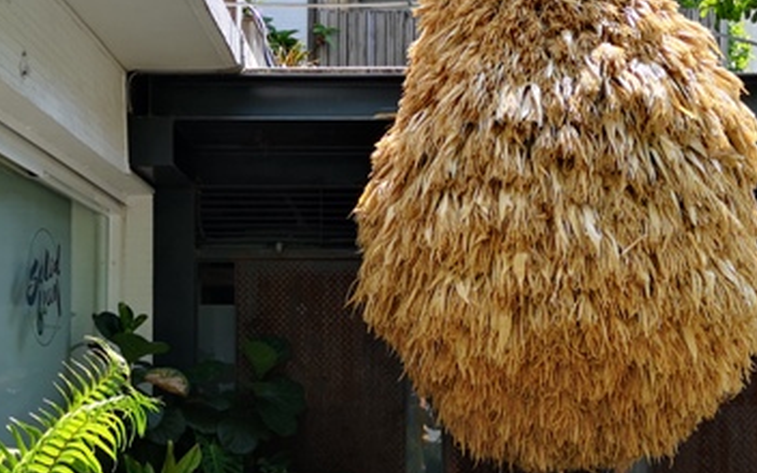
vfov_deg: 19.9
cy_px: 357
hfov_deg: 31.5
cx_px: 400
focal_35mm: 65
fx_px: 1341
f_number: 1.8
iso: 50
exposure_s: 1/805
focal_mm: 3.95
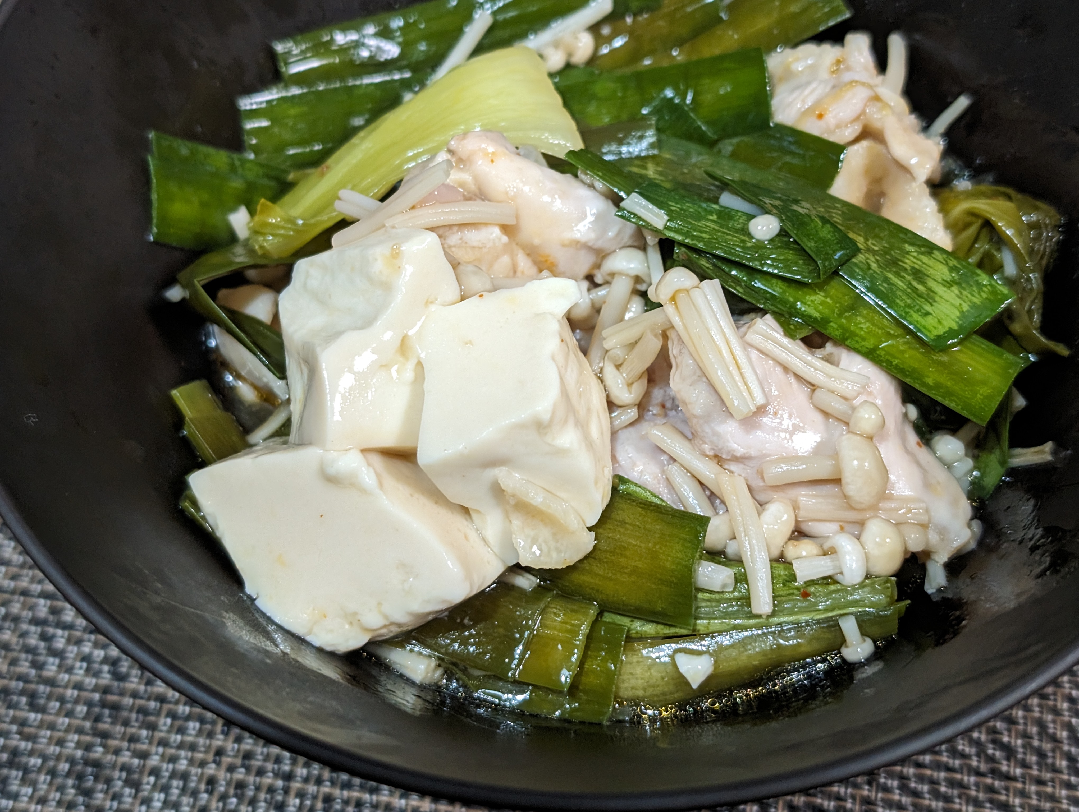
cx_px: 540
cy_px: 406
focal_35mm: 49
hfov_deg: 38.9
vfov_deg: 29.7
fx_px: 1530
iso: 389
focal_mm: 6.9
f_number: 1.68
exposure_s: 1/46.2
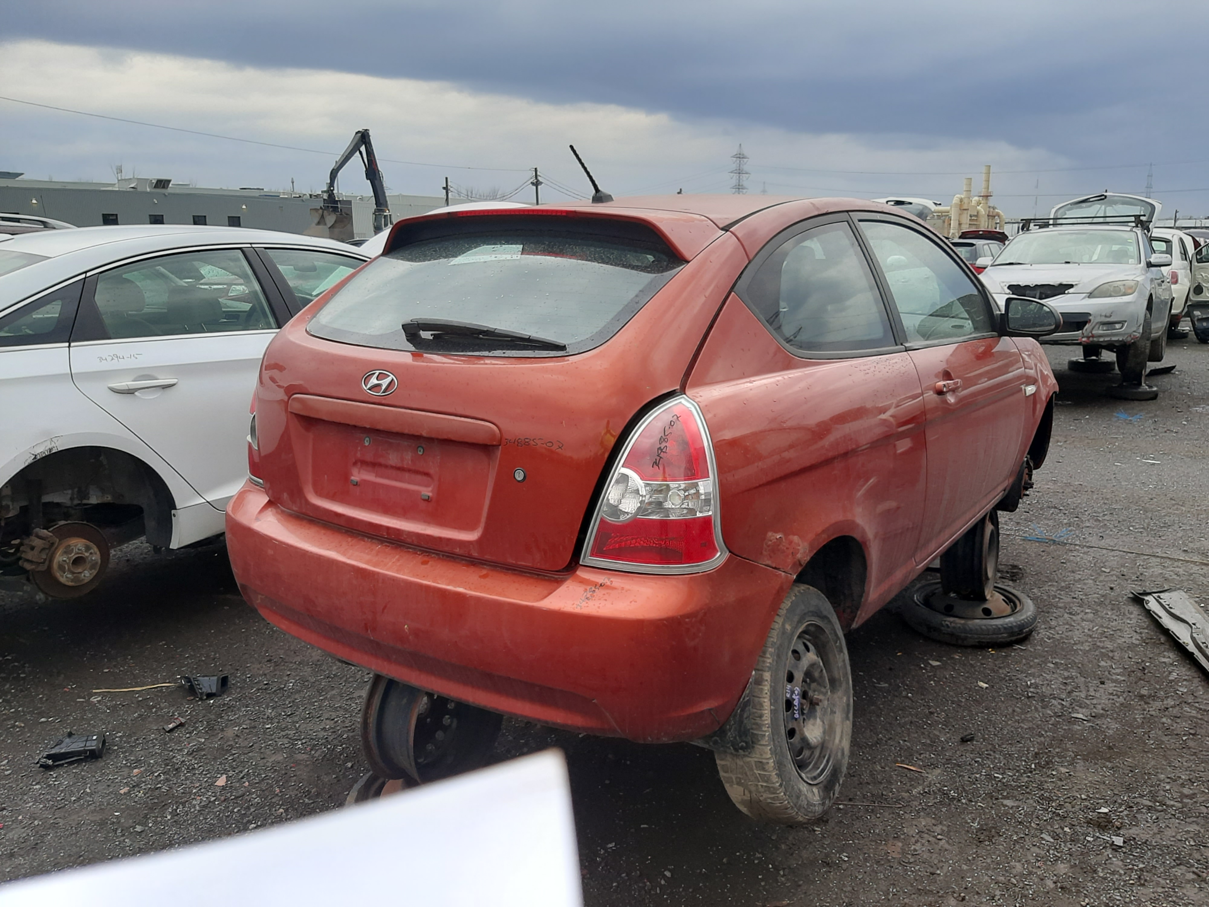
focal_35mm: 26
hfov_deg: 67.3
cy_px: 454
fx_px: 908
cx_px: 604
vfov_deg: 53.1
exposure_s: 1/411
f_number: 1.7
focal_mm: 3.92
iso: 40
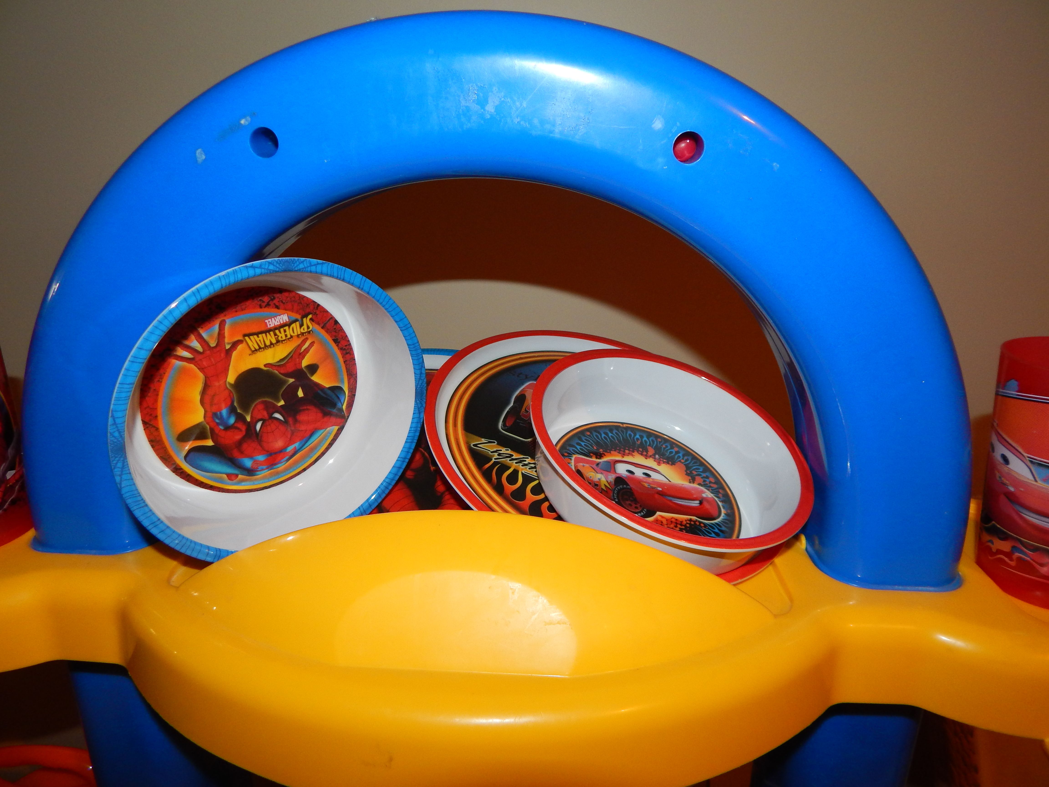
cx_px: 524
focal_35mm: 23
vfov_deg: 58.9
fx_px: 697
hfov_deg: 73.9
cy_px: 394
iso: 200
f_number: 3
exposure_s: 1/30
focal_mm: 4
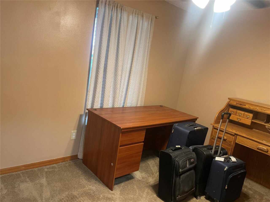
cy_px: 101
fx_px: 203
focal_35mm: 26
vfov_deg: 53.1
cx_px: 135
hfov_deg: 67.3
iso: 250
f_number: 1.6
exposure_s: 1/60
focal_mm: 4.2
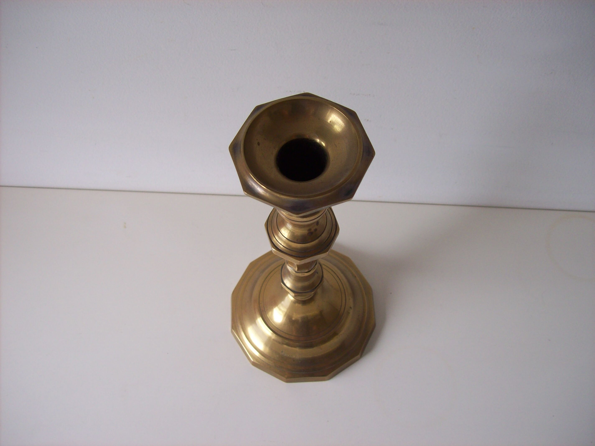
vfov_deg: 39.6
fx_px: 619
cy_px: 223
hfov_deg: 51.4
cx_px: 298
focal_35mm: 36
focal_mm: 6
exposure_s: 1/69.7
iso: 80
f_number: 2.7
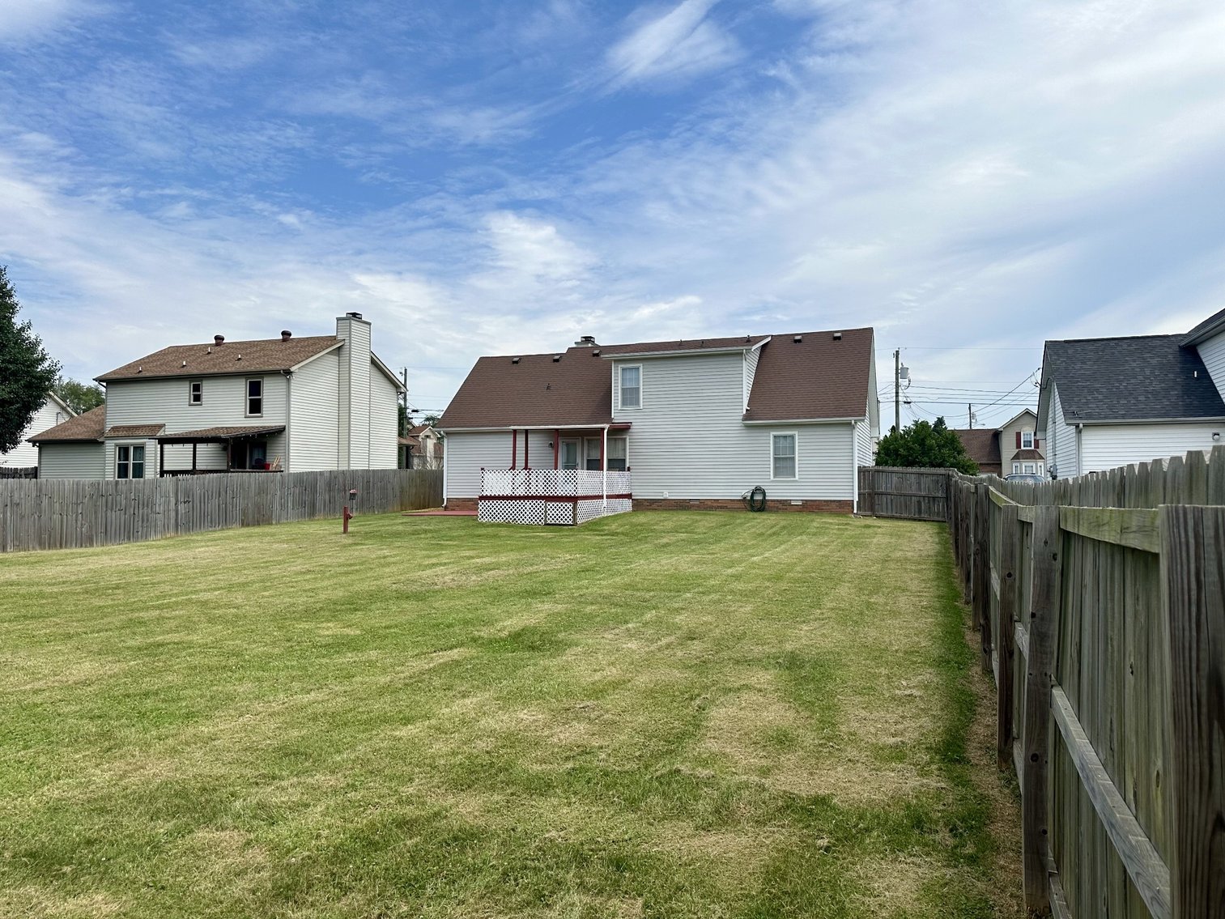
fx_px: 849
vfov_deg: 56.8
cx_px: 612
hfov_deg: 71.6
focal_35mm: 24
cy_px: 460
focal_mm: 6.86
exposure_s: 1/6211
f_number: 1.78
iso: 80
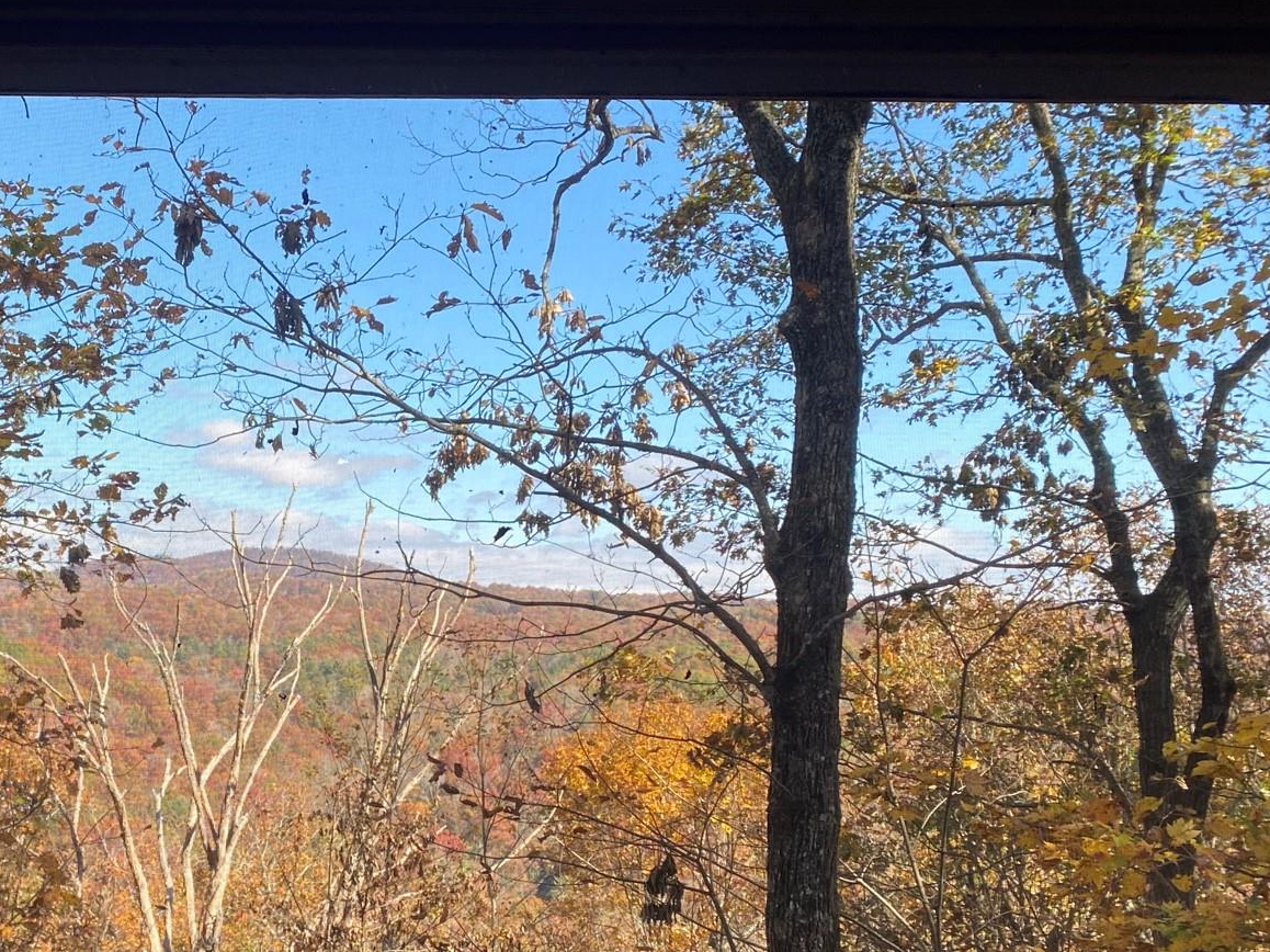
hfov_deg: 39.6
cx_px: 247
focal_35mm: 46
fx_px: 1687
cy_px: 637
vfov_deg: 31.3
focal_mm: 4.25
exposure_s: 1/693
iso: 32
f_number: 1.8
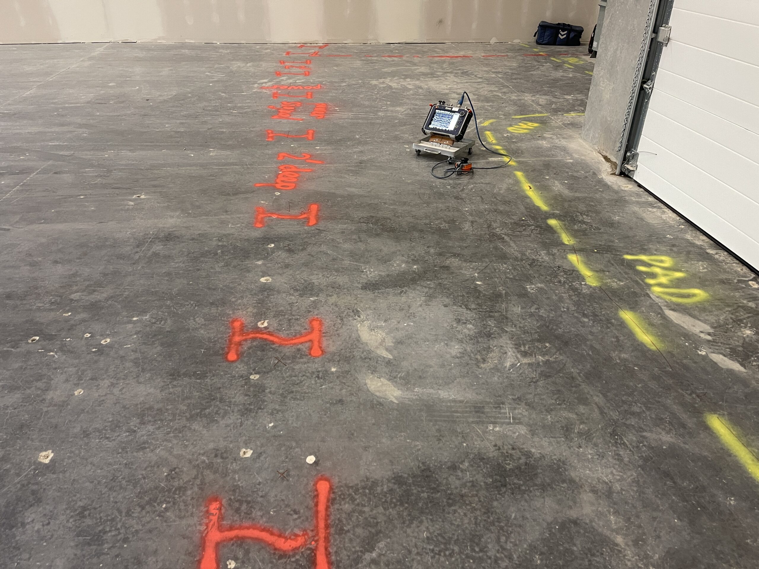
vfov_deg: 53.1
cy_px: 284
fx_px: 570
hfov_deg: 67.3
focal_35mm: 26
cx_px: 380
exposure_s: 1/60
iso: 400
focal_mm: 5.1
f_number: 1.6
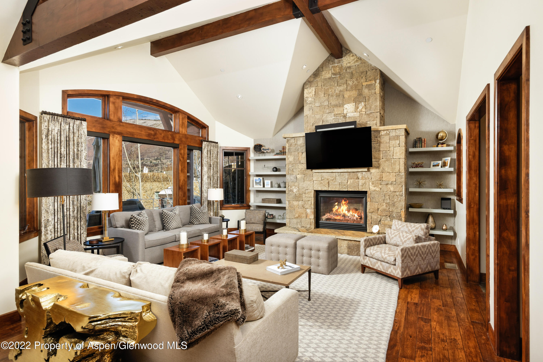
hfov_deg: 86.9
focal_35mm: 19
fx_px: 287
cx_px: 272
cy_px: 181
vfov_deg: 64.6
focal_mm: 19
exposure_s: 1/1250
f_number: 7.1
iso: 400
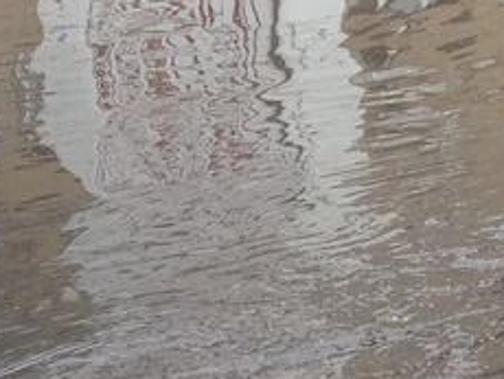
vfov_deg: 7.0
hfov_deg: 9.1
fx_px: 3104
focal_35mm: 213
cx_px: 732
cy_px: 79
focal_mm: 4.28
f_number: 2.4
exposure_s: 1/431
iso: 50
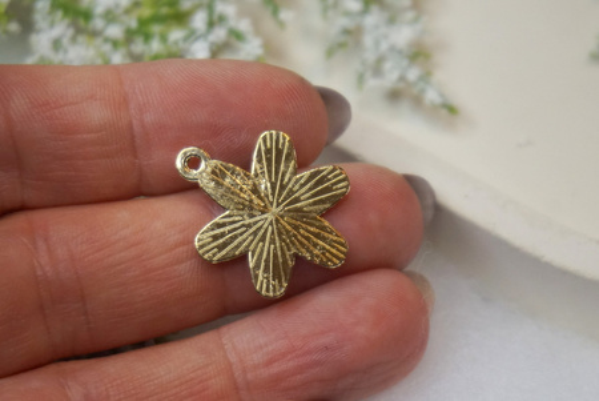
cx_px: 300
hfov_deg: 29.2
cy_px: 200
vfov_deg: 19.8
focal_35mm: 69
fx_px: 1149
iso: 1250
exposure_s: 1/80
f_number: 5.6
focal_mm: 46
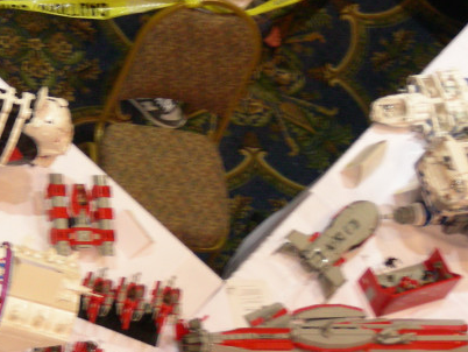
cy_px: 57
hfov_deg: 10.0
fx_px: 2665
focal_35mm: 197
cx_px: 95
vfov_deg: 7.5
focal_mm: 16.5
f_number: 3.5
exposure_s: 1/6.6
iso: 200
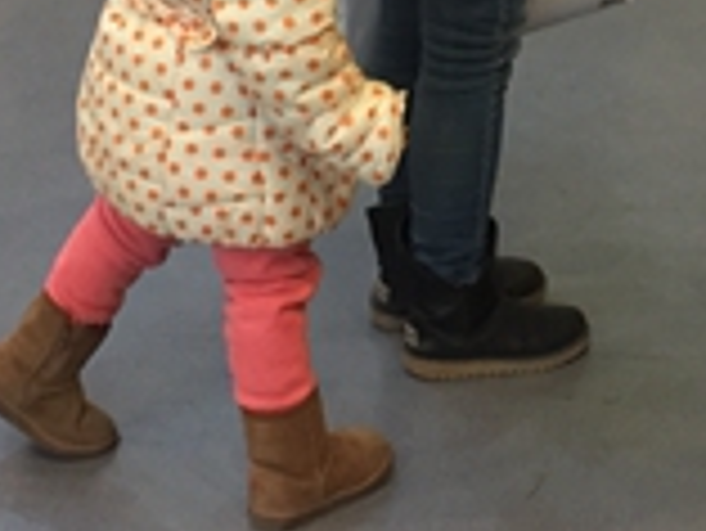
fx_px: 2266
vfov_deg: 13.0
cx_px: 571
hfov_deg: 17.6
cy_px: -140
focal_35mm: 111
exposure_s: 1/33
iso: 160
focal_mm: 4.15
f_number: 2.2
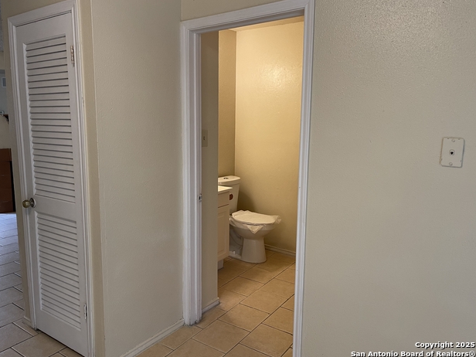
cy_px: 173
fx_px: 371
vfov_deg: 51.3
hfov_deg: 65.3
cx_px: 230
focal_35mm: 27
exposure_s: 1/60
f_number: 1.6
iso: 160
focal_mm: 5.1
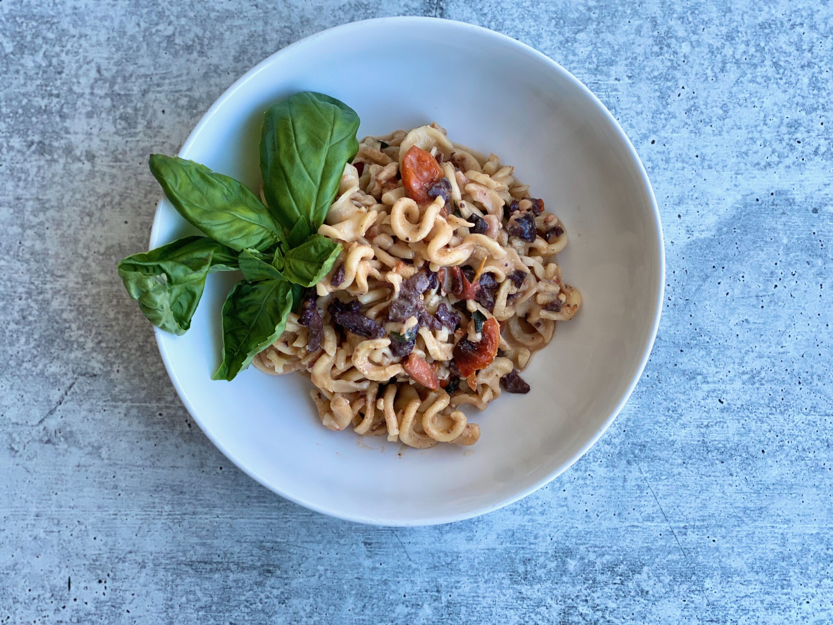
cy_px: 312
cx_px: 416
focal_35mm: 52
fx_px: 1251
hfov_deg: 36.8
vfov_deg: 28.0
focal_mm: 6
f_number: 2
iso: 50
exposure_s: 1/122
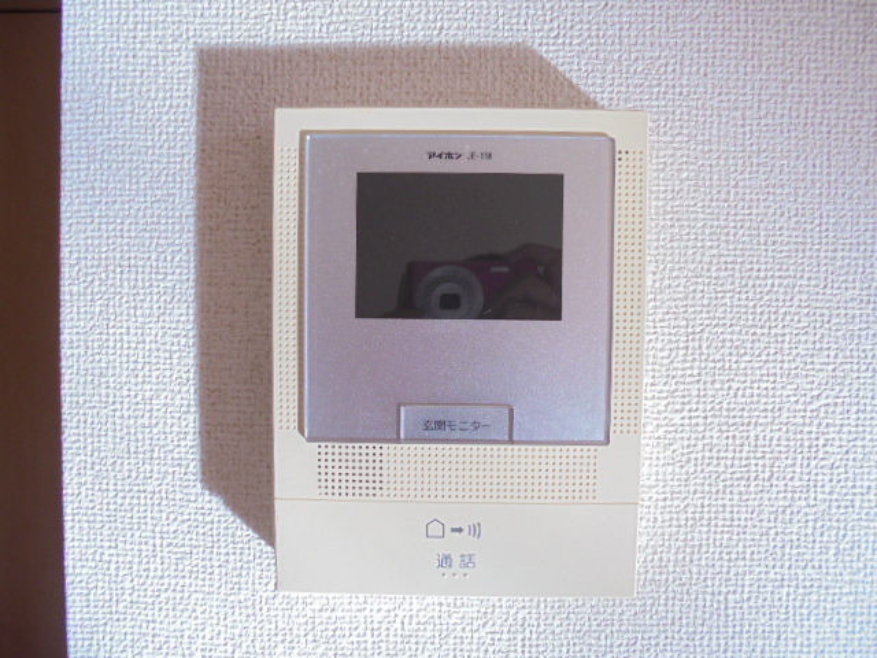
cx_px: 438
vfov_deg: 53.1
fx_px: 659
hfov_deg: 67.3
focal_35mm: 26
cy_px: 329
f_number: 3.5
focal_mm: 4.6
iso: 100
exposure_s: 1/60
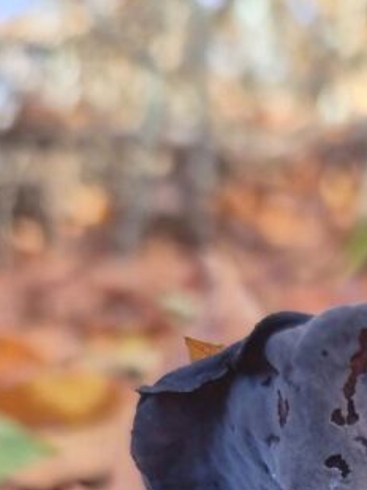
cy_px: 588
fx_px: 1076
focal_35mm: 76
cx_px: 419
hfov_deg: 18.5
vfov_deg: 23.5
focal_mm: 5.4
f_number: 1.8
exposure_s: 1/180
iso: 200
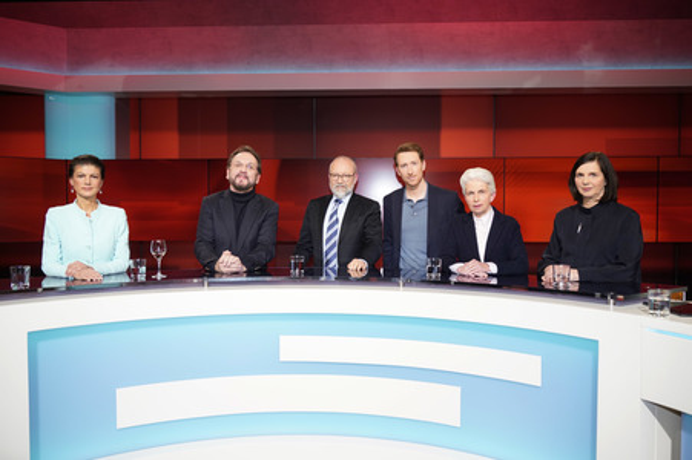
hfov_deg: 65.5
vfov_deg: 46.3
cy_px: 230
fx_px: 538
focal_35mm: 28
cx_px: 346
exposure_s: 1/125
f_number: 5
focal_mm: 28
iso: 1600
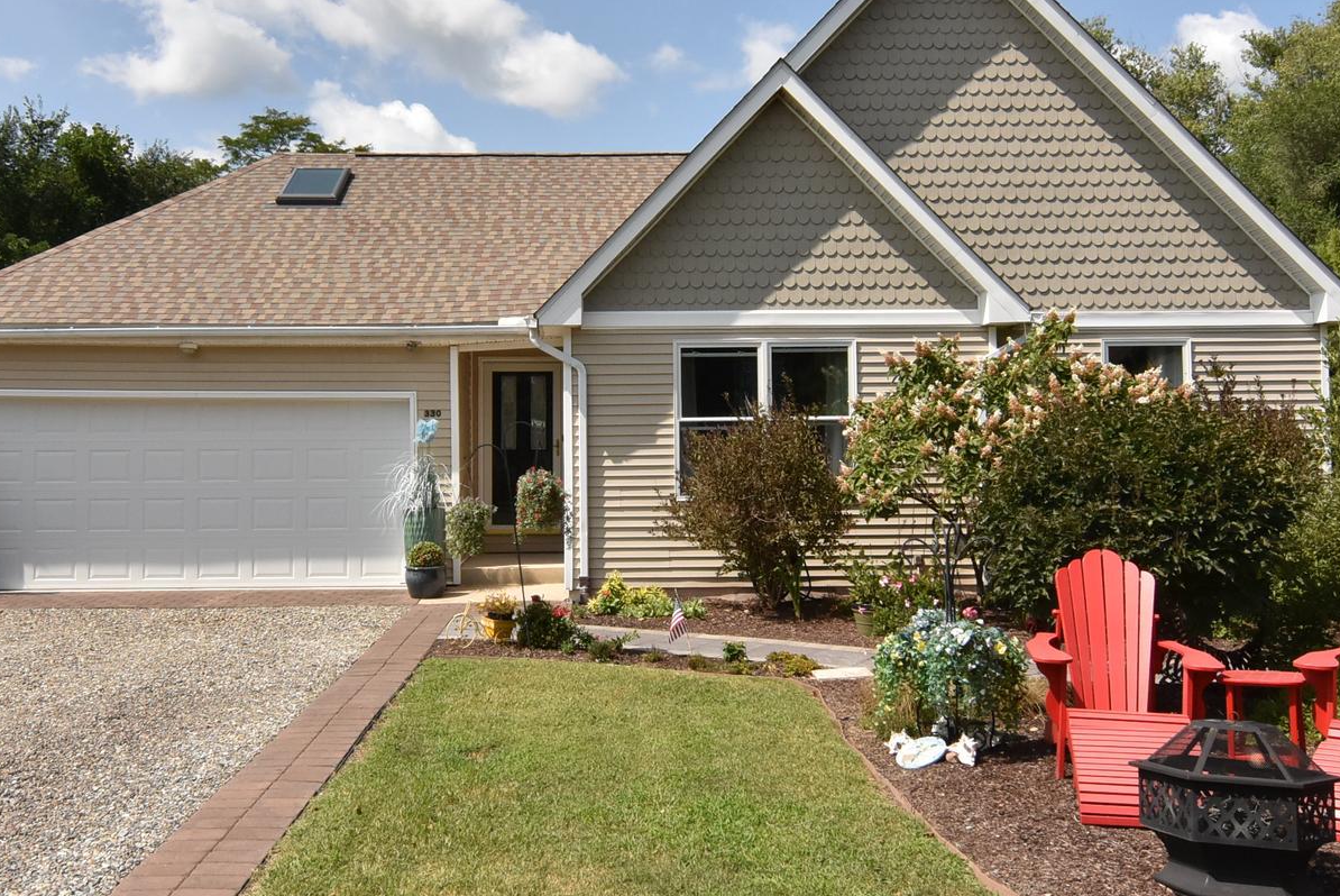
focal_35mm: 36
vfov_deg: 36.9
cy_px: 388
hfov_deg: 53.0
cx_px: 596
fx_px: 1341
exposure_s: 1/800
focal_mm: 14
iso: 800
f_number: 14
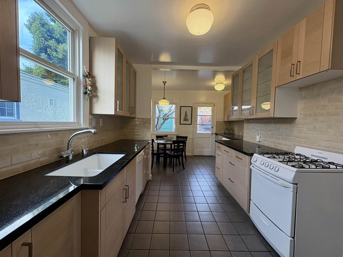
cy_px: 128
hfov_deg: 102.1
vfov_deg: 85.7
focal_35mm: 14
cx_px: 172
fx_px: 139
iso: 200
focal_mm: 2.22
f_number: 2.2
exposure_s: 1/120
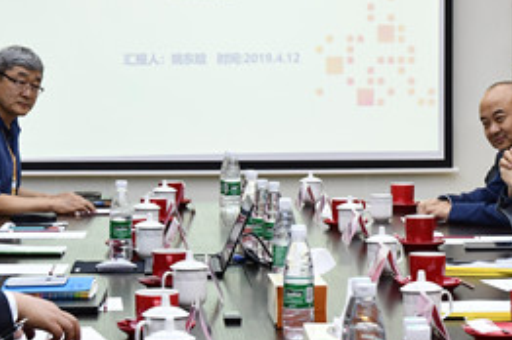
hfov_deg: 17.4
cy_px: 180
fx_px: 1662
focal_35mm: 117
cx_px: 360
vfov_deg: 11.7
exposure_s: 1/160
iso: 1000
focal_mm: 34
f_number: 6.3
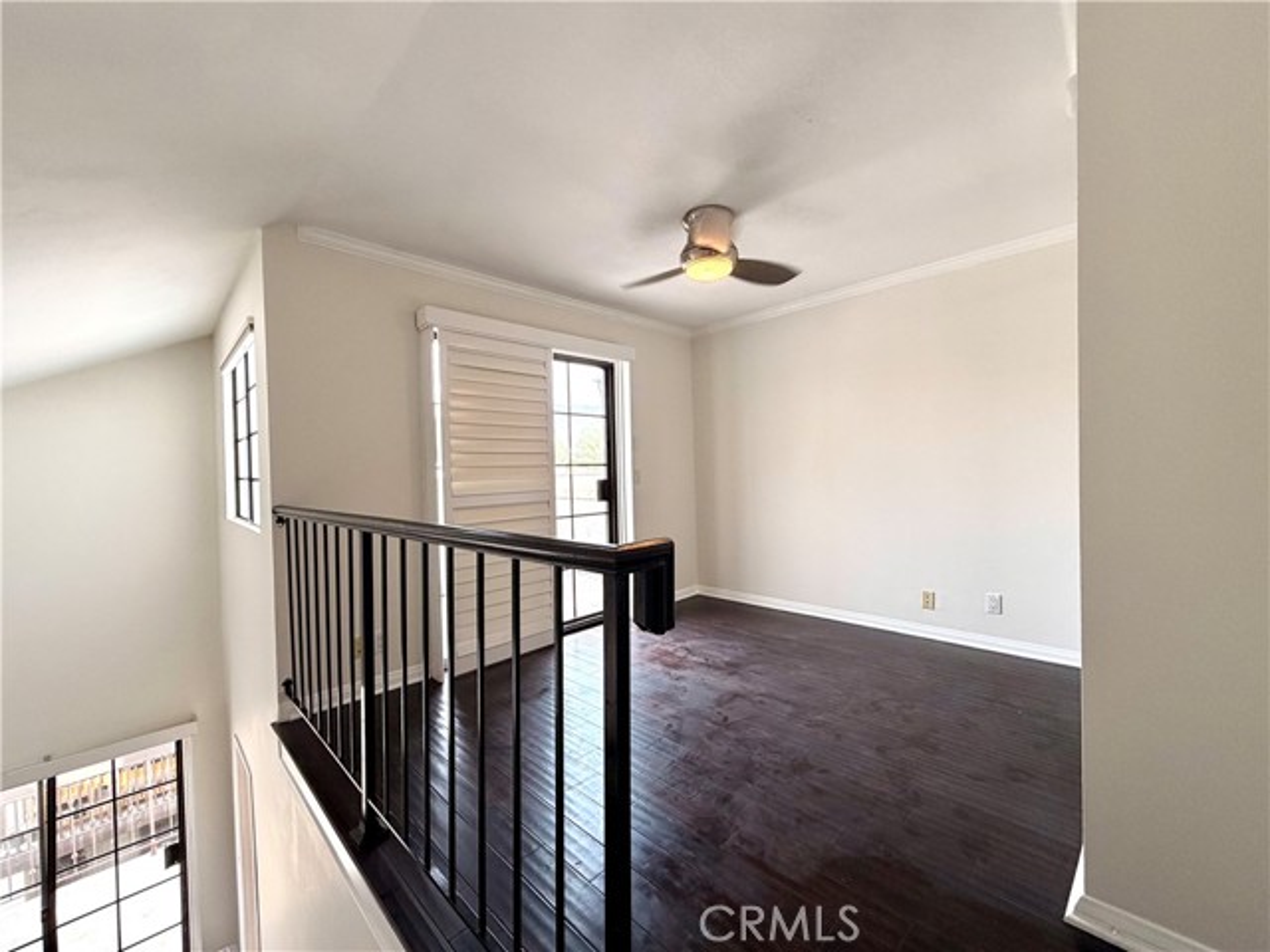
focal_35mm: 14
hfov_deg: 102.1
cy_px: 476
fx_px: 514
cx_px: 635
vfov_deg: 85.7
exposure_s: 1/120
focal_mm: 2.22
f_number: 2.2
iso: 160
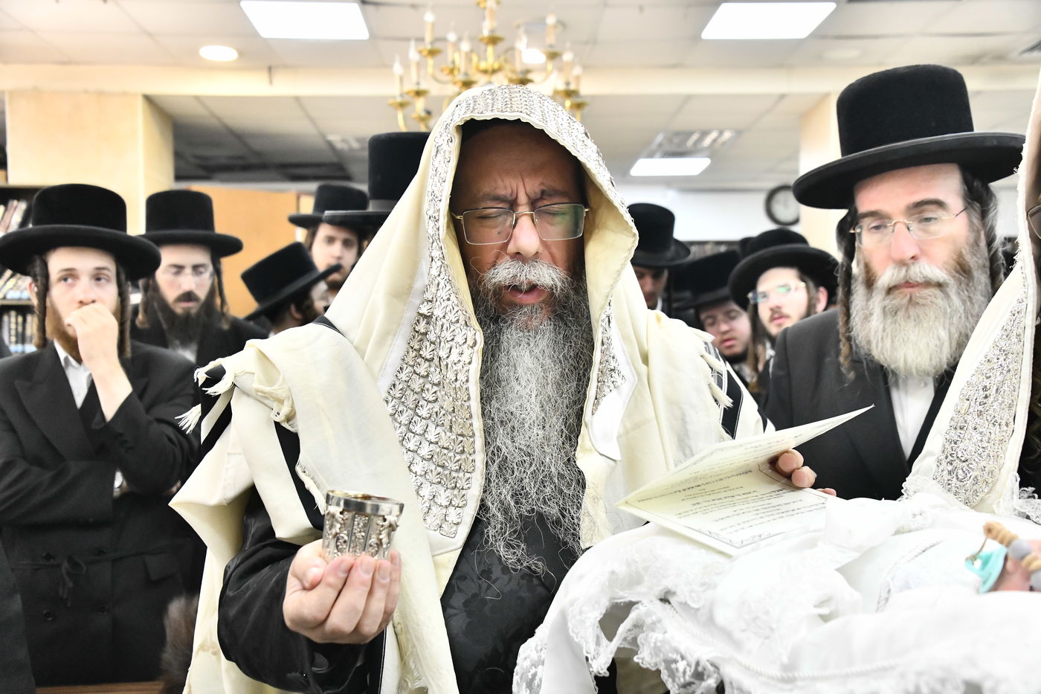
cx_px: 520
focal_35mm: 42
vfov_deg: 31.9
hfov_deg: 46.4
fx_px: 1214
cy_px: 347
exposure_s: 1/200
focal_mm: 42
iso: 4000
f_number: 5.6
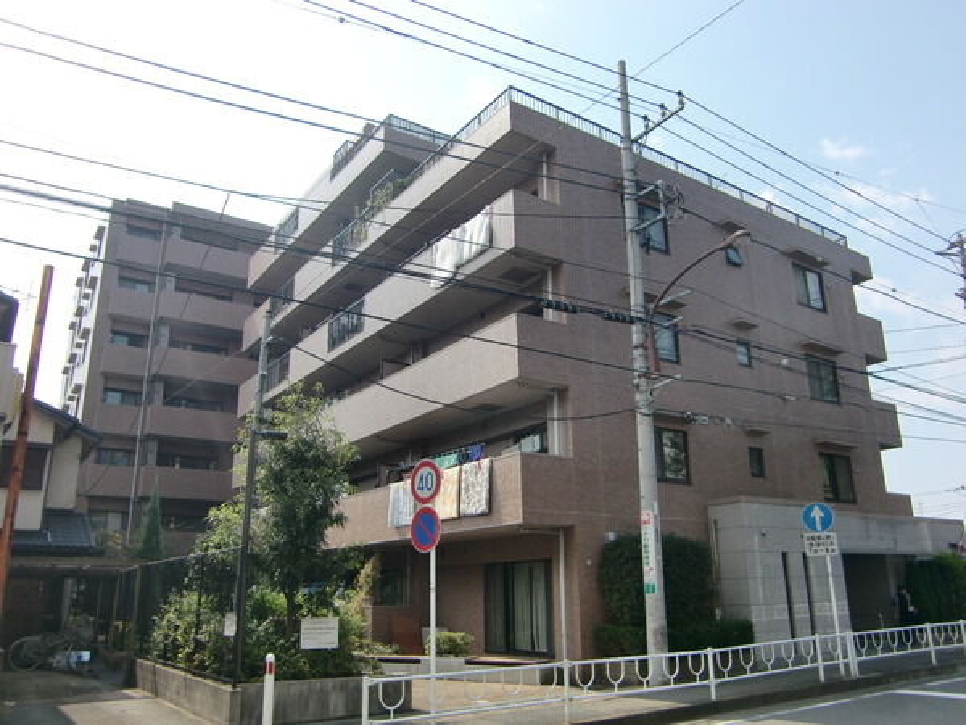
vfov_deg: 49.7
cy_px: 362
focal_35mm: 28
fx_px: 781
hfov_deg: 63.4
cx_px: 483
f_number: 7
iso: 64
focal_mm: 4.9
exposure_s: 1/200
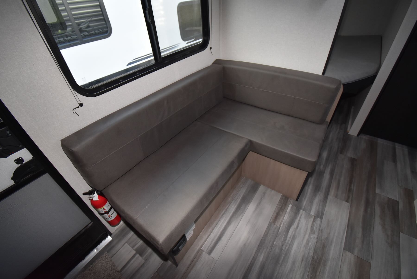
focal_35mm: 15
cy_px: 140
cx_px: 208
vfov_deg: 77.5
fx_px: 174
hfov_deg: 100.3
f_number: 4.5
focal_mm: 10
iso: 1000
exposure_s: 1/60
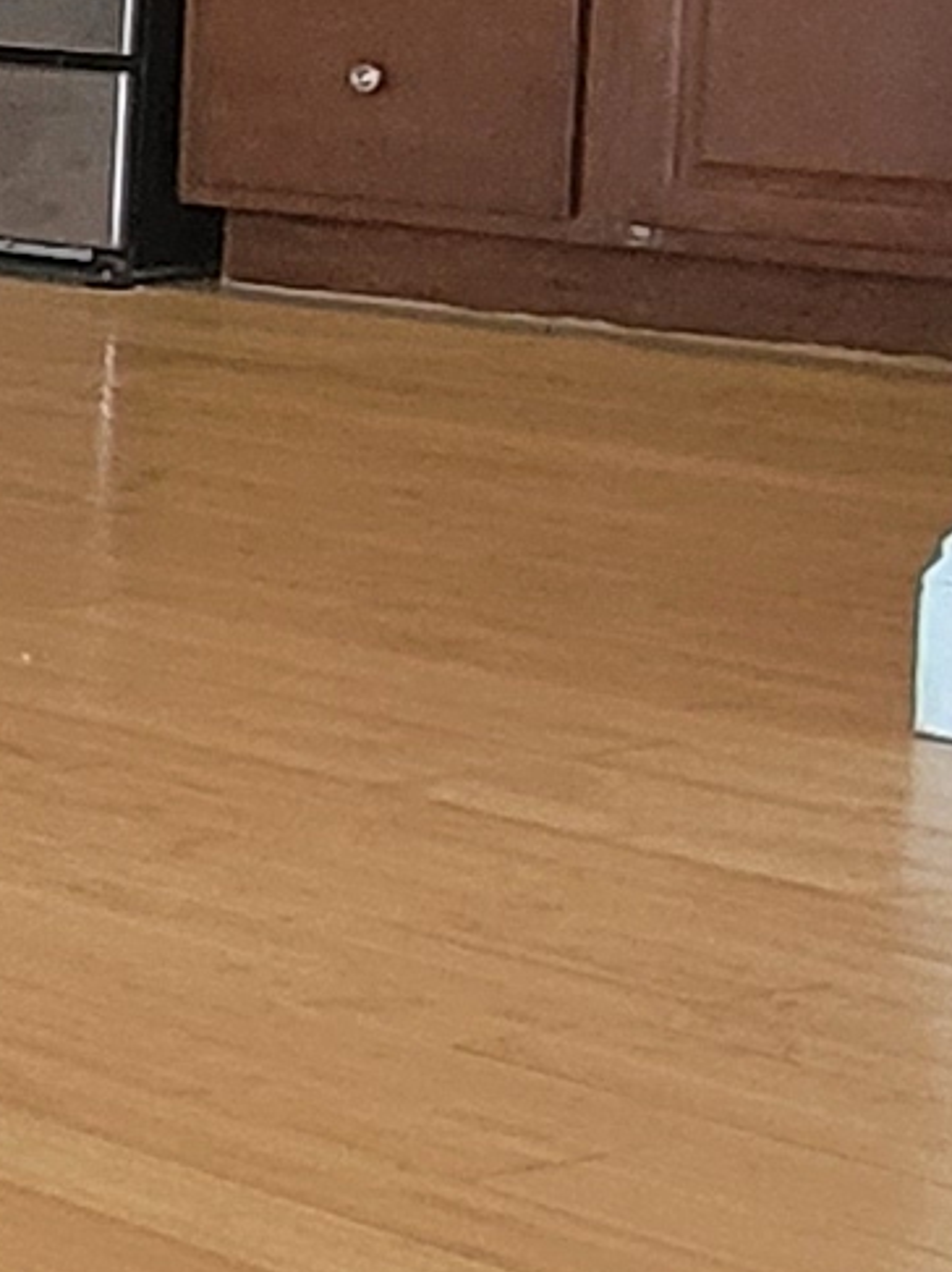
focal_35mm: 107
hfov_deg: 8.4
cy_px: 168
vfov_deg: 18.1
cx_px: -2717
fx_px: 3927
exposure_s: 1/60
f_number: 2.2
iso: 200
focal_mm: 1.74
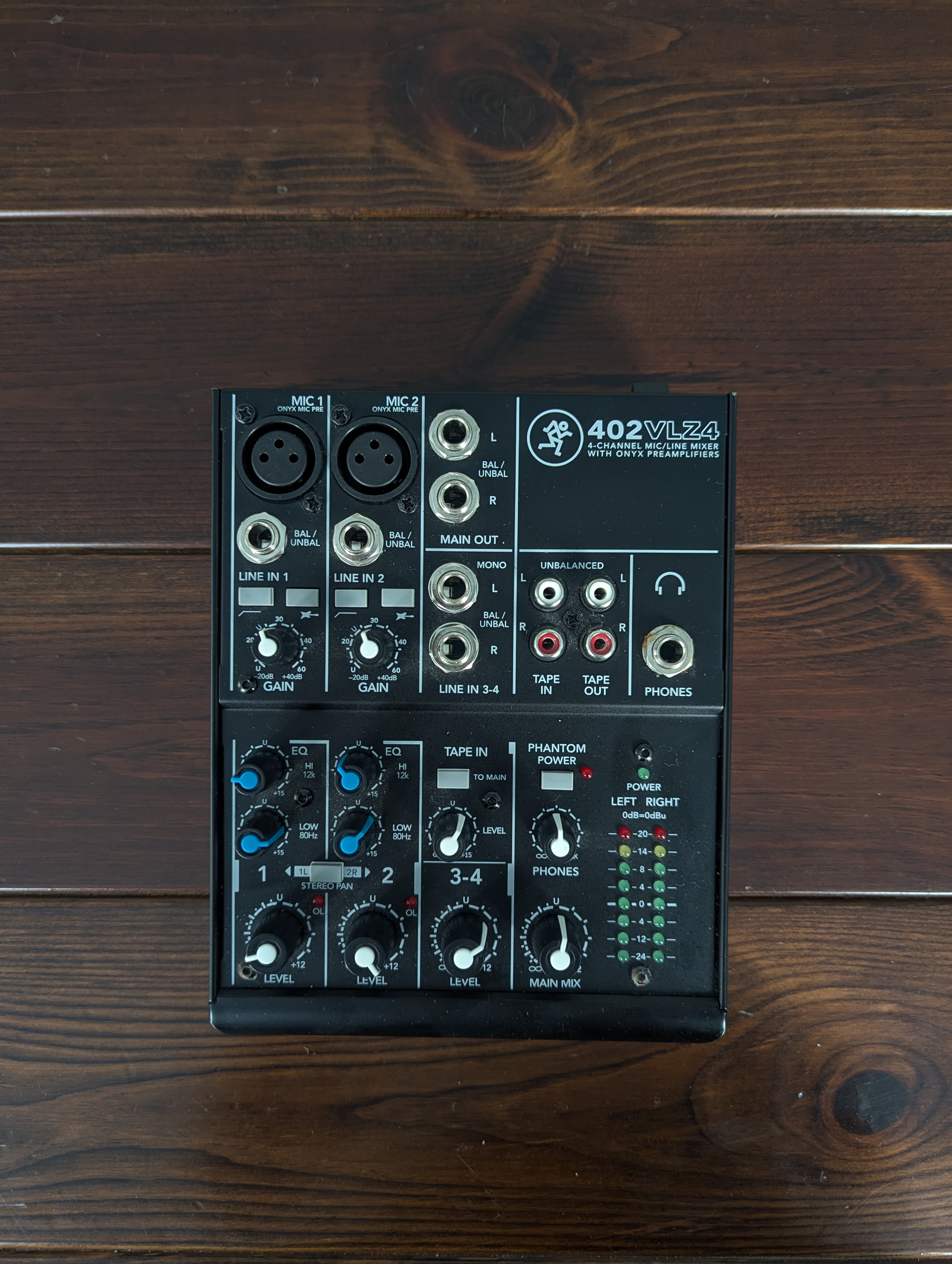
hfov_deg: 56.9
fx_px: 878
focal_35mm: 24
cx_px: 476
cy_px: 632
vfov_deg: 71.5
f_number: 1.85
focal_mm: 6.81
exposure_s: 1/60
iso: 617
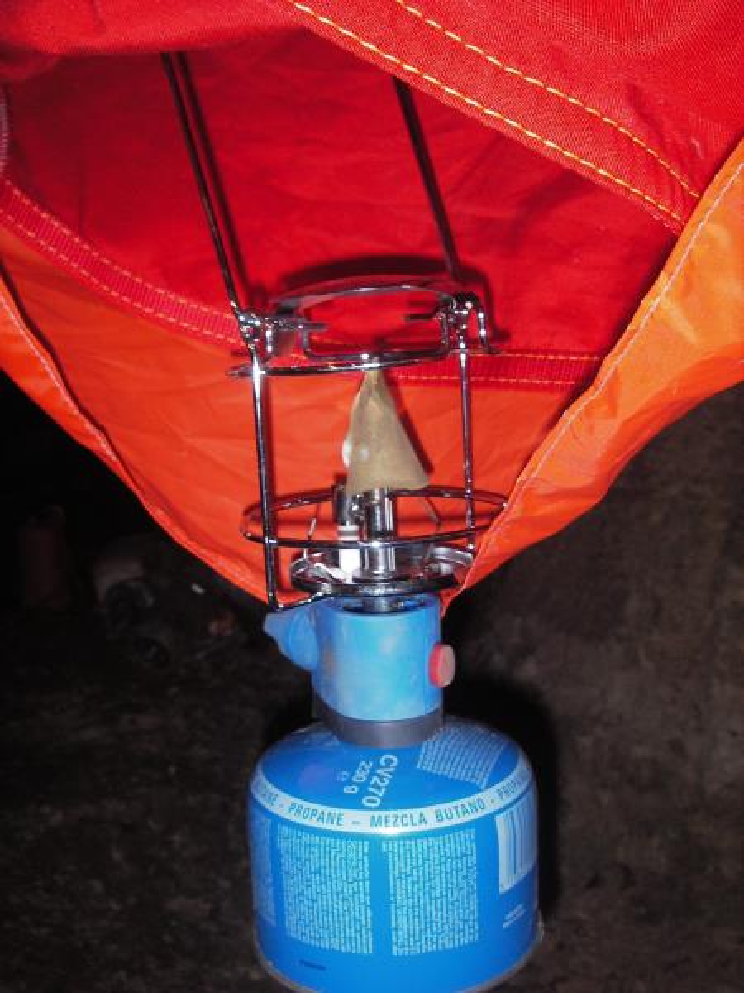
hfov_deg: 37.7
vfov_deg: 49.0
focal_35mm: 38
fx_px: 1089
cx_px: 372
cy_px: 496
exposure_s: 1/30
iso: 100
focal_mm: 6.3
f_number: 3.3
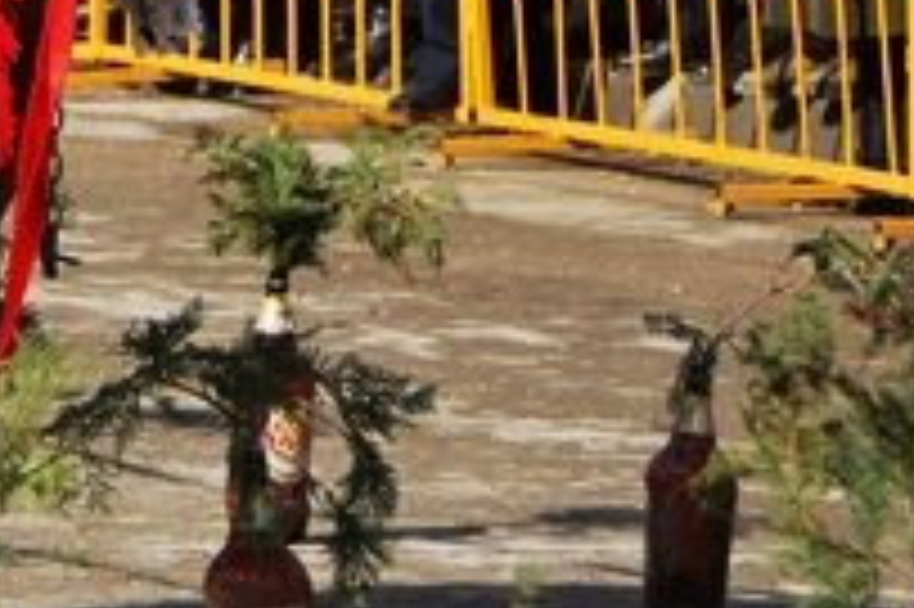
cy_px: -518
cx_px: -50
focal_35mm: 367
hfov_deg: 5.6
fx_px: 9310
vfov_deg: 3.7
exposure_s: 1/1250
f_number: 5
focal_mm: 62
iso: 200
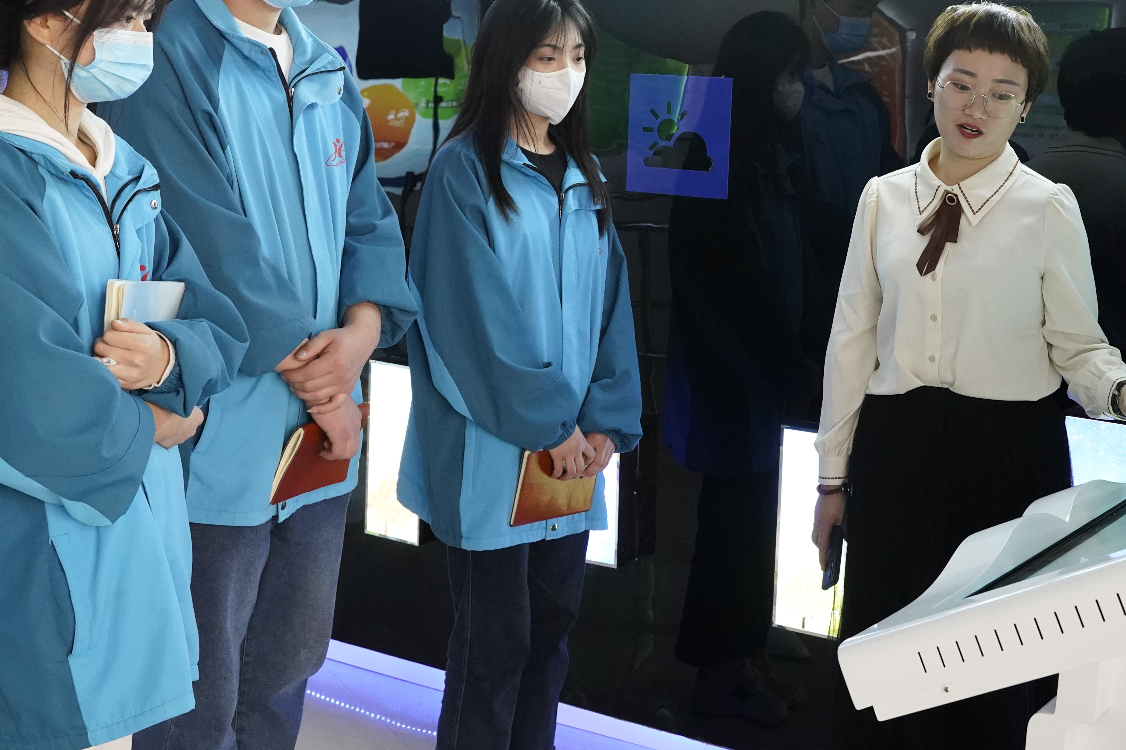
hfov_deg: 38.5
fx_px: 1595
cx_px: 749
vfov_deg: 26.3
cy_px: 243
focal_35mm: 51
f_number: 5.6
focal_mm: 32
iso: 6400
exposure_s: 1/250
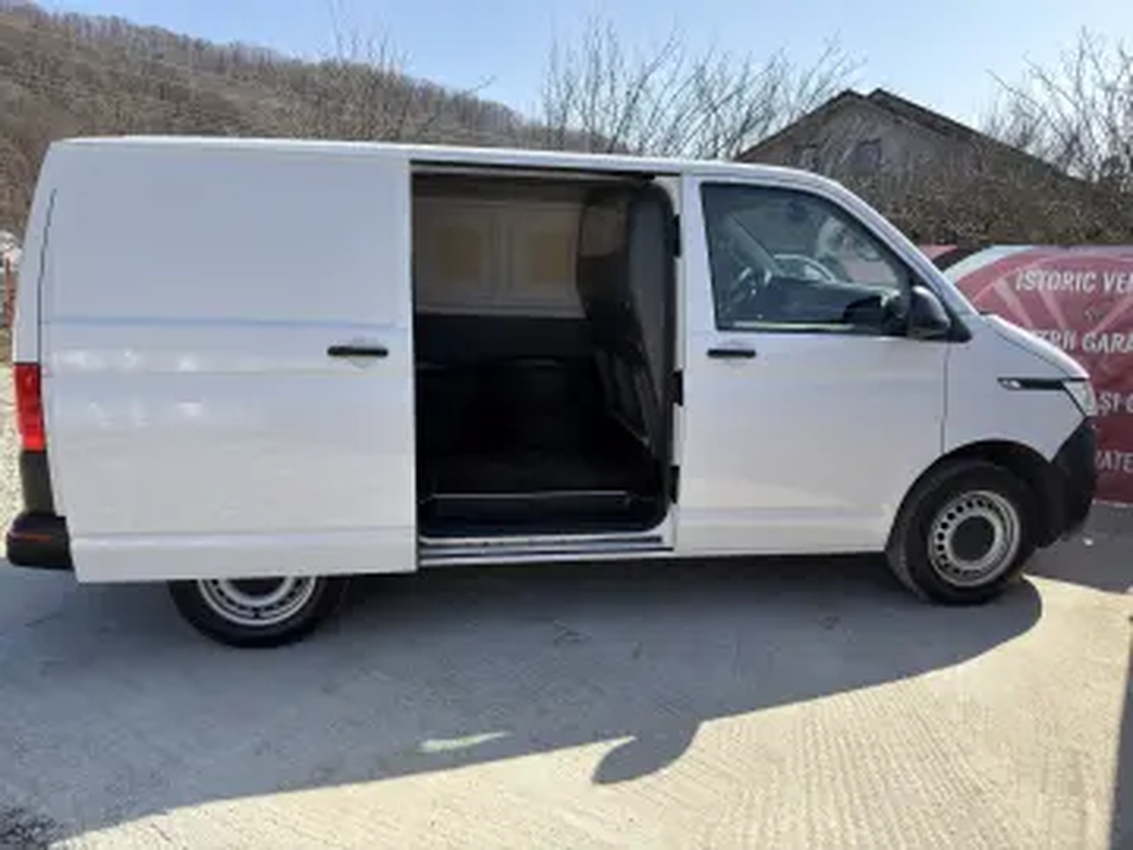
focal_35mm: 24
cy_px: 425
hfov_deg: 71.6
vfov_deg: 56.8
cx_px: 566
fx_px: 786
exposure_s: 1/3135
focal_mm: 6.76
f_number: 1.78
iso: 80
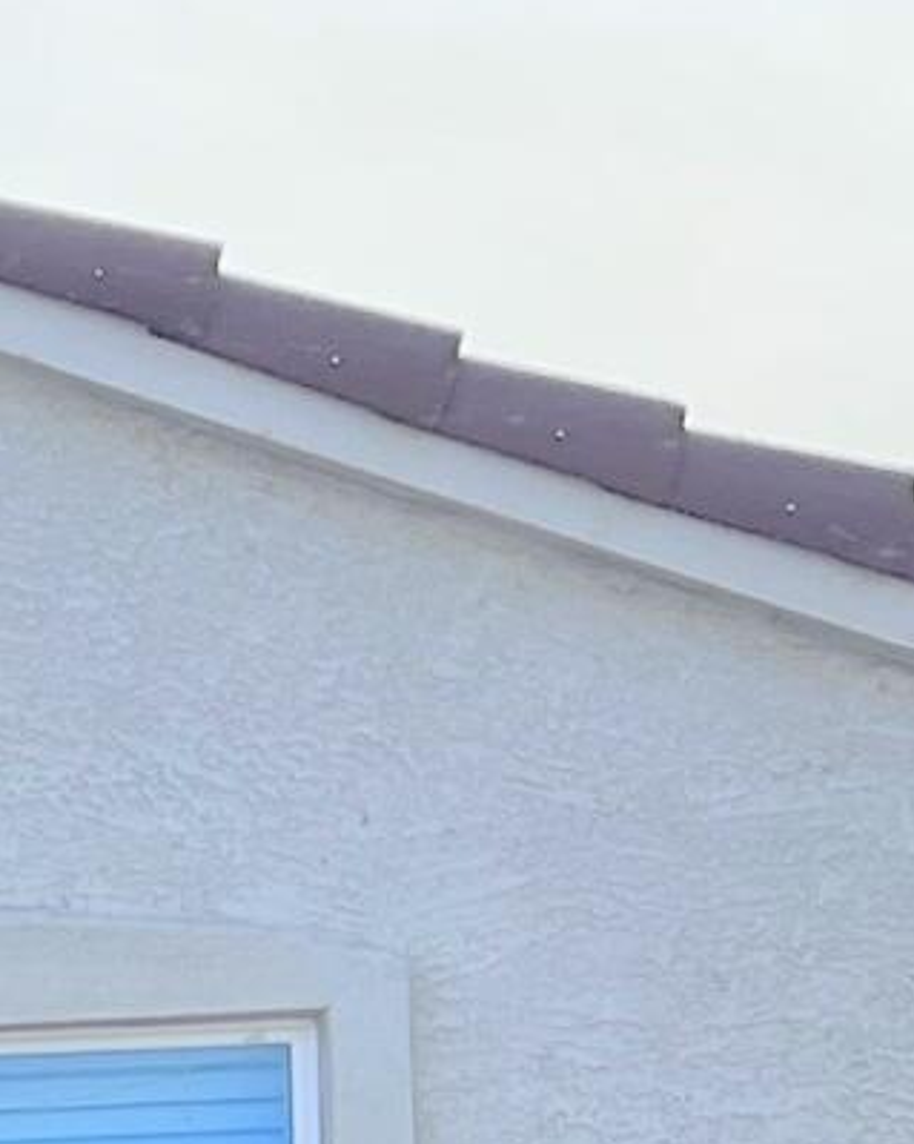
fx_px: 6461
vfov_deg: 9.8
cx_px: -2261
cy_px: 1726
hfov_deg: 6.9
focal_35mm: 191
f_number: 1.5
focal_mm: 5.7
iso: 50
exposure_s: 1/5587
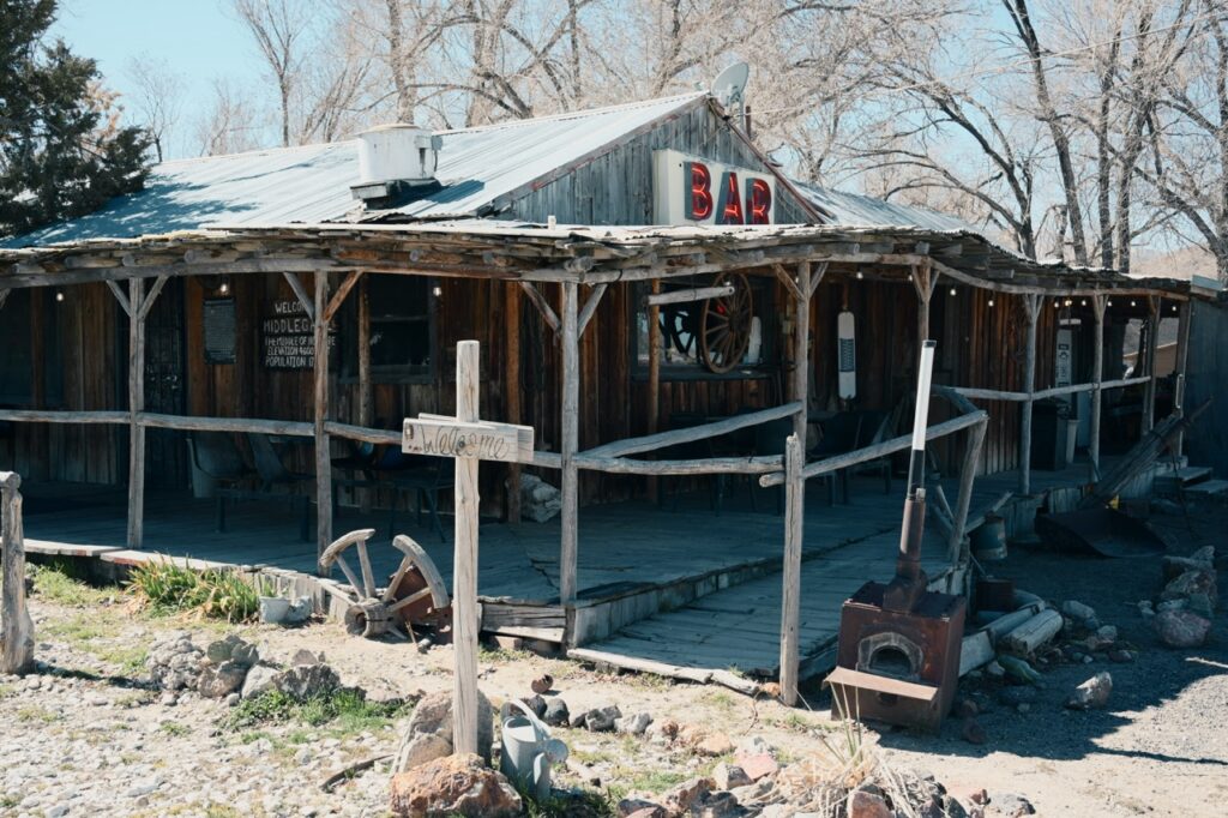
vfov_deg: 33.4
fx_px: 1364
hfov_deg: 48.5
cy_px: 409
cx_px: 614
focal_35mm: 40
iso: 100
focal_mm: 40
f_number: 9
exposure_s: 1/80
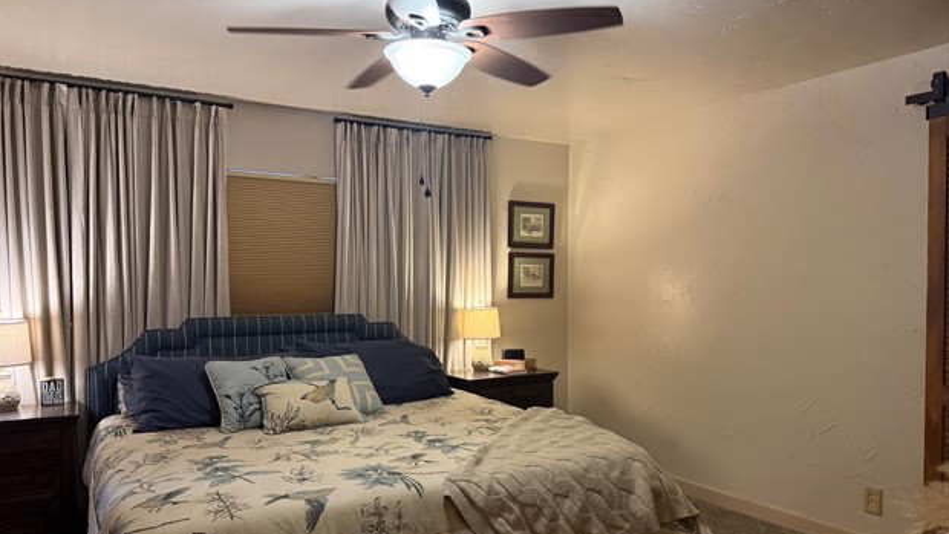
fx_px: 680
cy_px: 300
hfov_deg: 69.8
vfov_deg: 42.8
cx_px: 464
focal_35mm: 27
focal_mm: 6.76
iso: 500
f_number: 1.78
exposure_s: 1/60
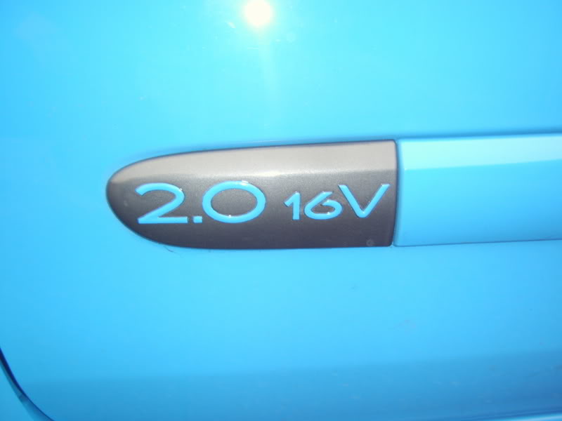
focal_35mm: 31
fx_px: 503
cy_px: 210
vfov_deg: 45.4
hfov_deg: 58.4
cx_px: 281
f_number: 2.7
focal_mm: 8.13
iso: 141
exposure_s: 1/30
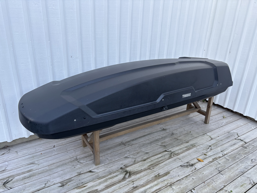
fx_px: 193
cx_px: 128
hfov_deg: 67.3
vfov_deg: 53.1
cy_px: 96
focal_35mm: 26
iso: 40
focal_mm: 5.96
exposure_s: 1/145
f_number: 1.6
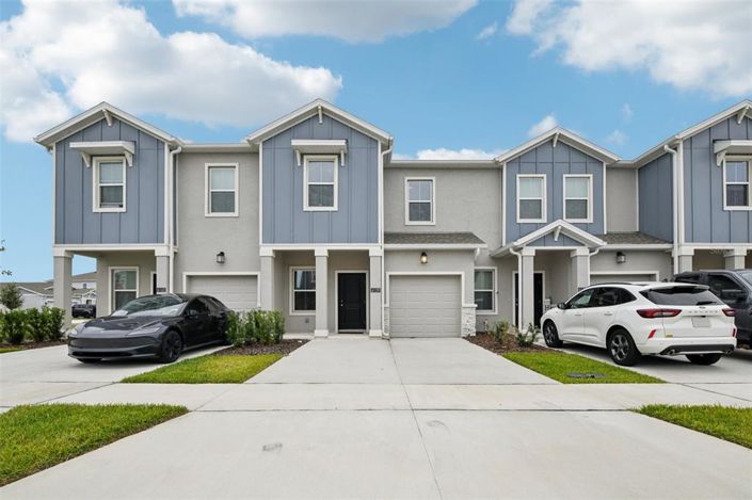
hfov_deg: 96.8
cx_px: 376
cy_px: 250
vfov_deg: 73.7
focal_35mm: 16
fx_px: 334
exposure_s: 1/640
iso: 400
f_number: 8
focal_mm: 16
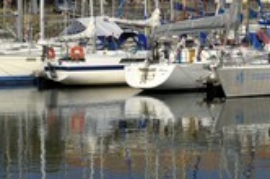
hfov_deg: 11.0
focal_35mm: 183
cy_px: 11
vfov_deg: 7.4
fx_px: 1370
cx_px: 326
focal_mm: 48
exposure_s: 1/160
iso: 100
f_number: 13
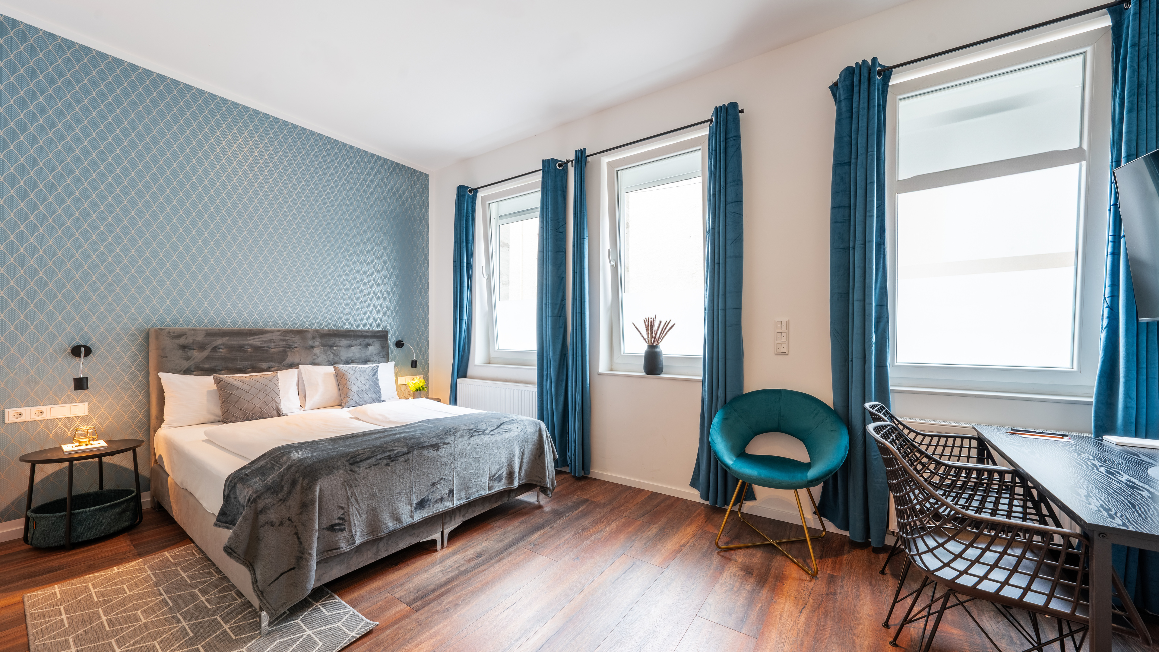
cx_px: 591
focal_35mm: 13
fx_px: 400
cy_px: 342
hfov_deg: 110.8
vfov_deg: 78.4
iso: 100
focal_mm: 12
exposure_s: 1/13
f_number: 10
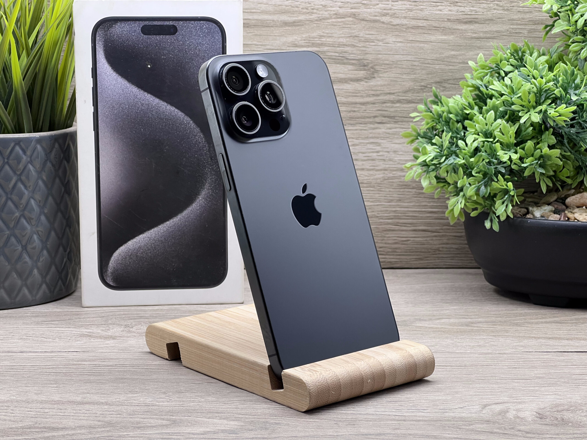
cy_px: 220
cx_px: 294
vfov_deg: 19.1
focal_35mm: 77
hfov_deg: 25.3
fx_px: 1306
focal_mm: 9
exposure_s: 1/99
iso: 100
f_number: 2.8
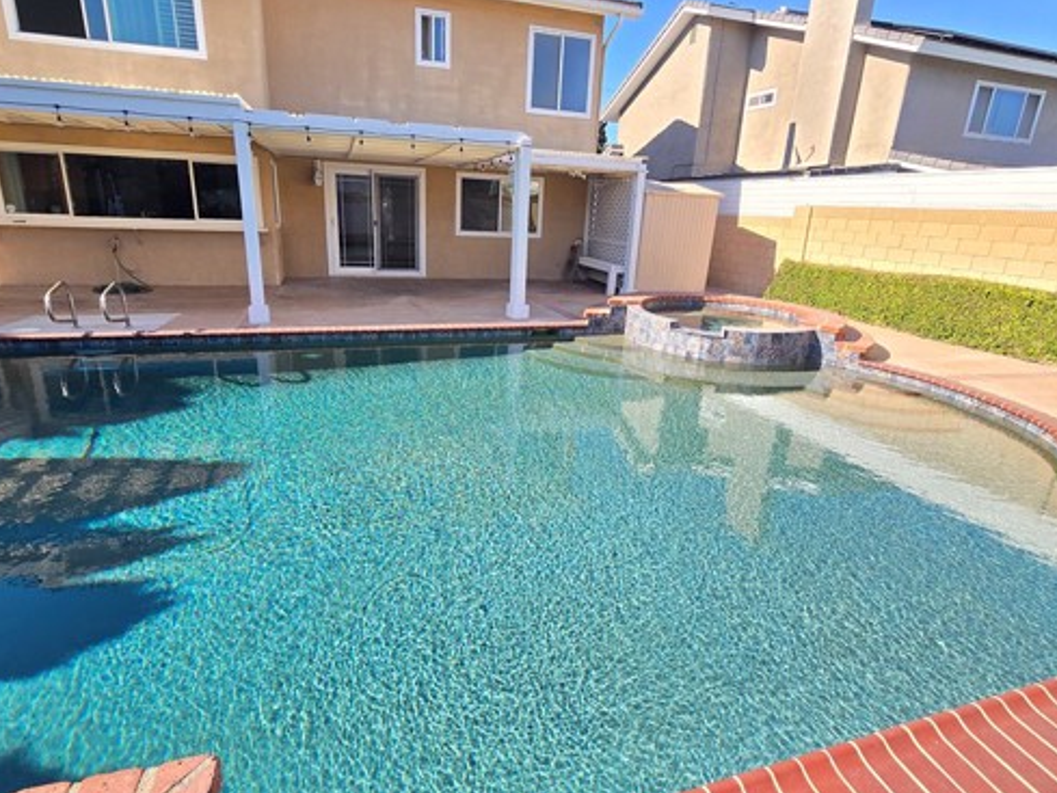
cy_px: 393
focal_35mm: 17
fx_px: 519
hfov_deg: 91.0
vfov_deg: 74.8
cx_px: 519
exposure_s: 1/914
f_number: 2.2
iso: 50
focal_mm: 2.2
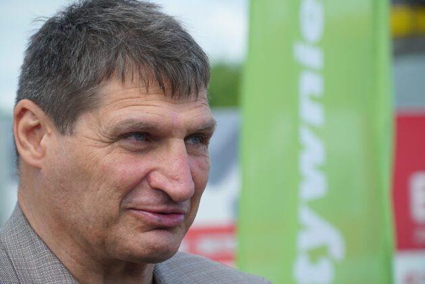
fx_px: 1842
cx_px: 212
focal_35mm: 156
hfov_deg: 13.2
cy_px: 142
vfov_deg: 8.8
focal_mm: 104
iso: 100
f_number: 4.5
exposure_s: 1/350
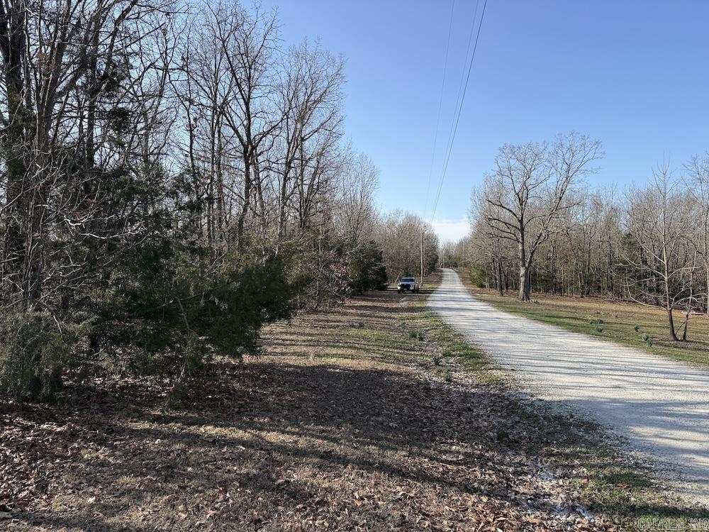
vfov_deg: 56.8
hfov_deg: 71.6
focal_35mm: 24
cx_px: 354
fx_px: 492
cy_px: 266
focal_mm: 6.76
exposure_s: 1/2525
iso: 80
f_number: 1.78
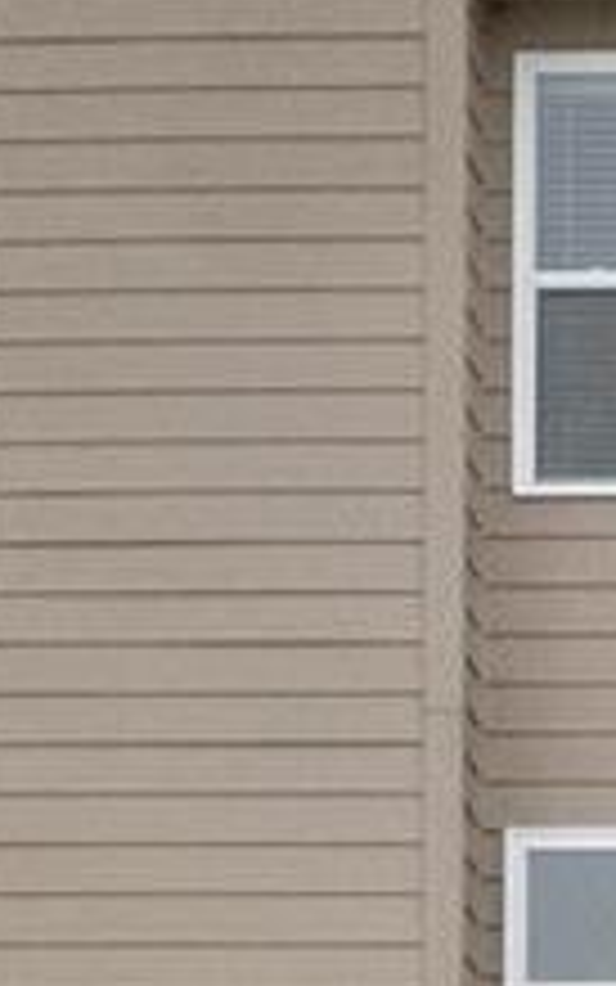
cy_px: 1283
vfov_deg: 8.7
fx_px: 6389
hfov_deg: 5.4
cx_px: 1052
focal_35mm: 238
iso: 400
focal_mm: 16
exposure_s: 1/800
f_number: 8
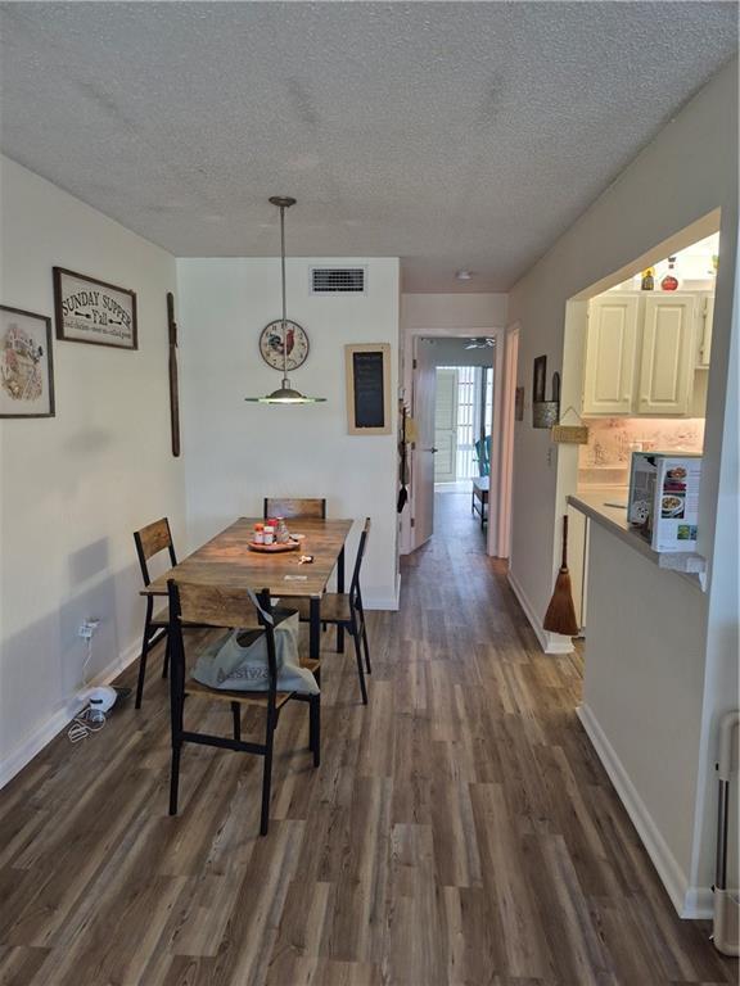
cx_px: 370
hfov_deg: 58.9
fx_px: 656
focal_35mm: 23
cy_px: 493
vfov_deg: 73.9
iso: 250
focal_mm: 5.4
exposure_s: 1/120
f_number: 1.8
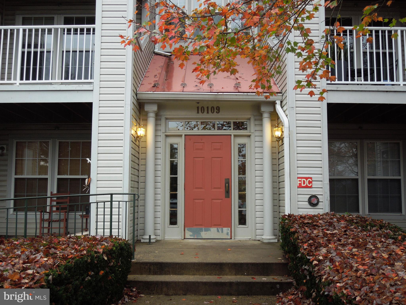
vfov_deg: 40.7
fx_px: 411
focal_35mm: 35
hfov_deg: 52.6
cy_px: 152
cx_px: 203
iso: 110
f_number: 3.7
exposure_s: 1/50
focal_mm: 6.3
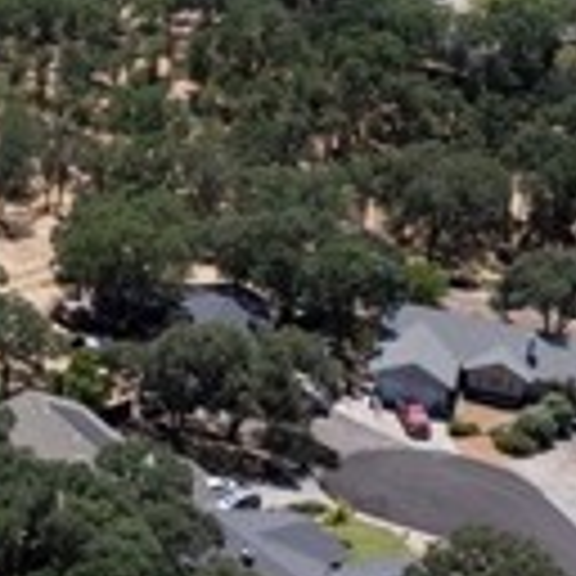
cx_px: -644
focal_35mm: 106
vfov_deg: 16.4
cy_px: 205
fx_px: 1996
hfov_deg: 13.6
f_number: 3.5
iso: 100
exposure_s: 1/60
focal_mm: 12.29
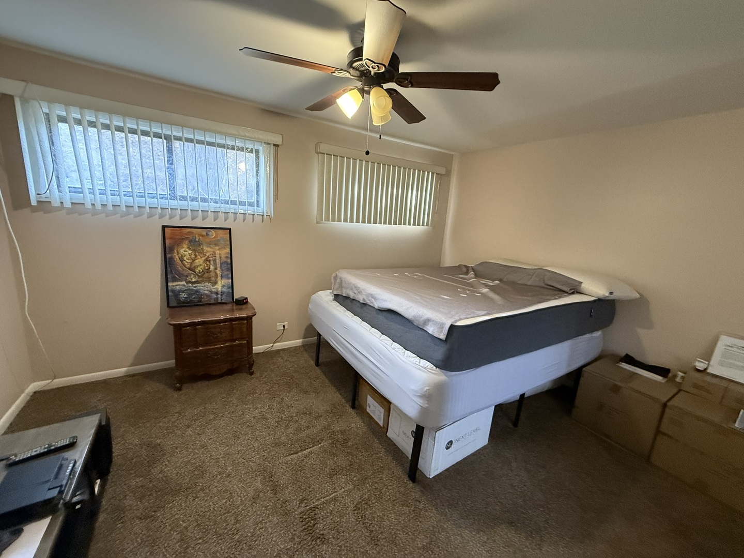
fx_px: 301
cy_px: 279
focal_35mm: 14
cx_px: 372
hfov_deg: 102.1
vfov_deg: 85.7
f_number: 2.2
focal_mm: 2.22
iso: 500
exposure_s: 1/60
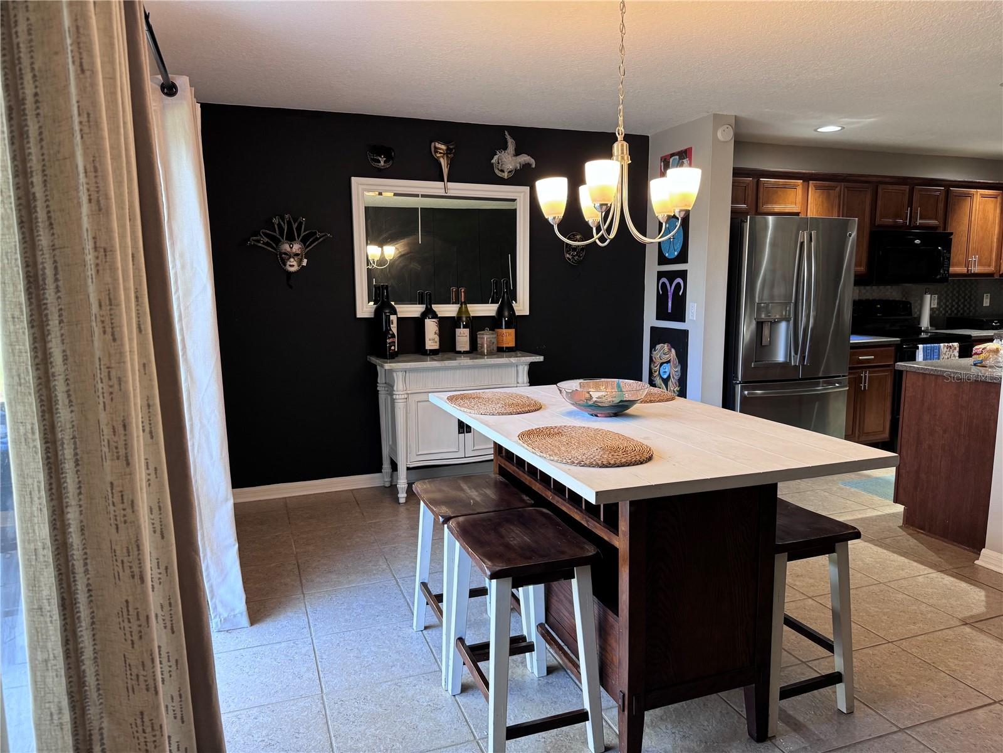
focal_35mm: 24
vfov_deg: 56.8
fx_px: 695
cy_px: 376
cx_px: 502
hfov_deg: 71.6
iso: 160
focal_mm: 6.76
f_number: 1.78
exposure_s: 1/60
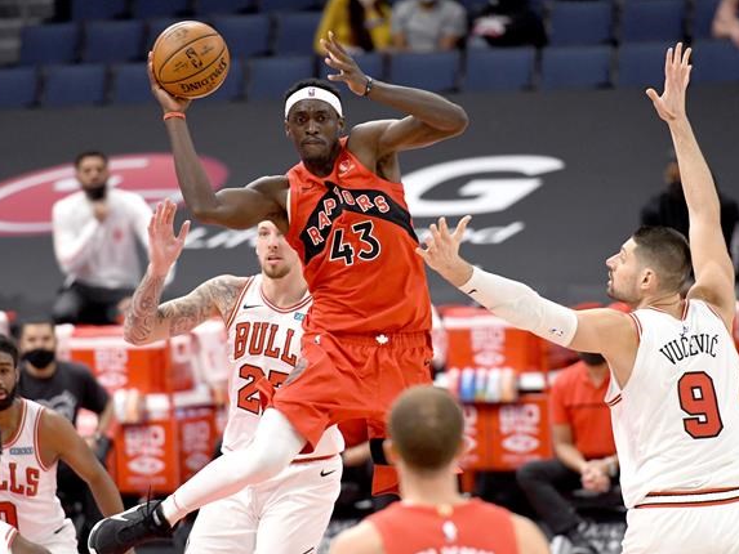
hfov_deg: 6.1
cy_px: 276
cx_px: 357
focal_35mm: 327
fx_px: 6982
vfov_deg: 4.5
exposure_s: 1/1600
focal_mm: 200
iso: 3200
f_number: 3.2
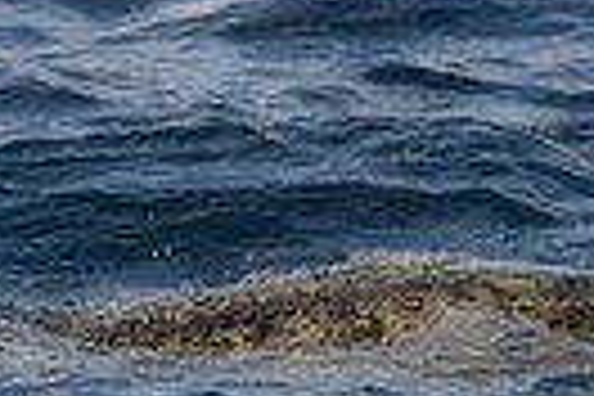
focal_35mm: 636
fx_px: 10493
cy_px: 202
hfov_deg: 3.2
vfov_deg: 2.2
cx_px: 531
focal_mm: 200
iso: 200
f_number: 9
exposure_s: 1/400
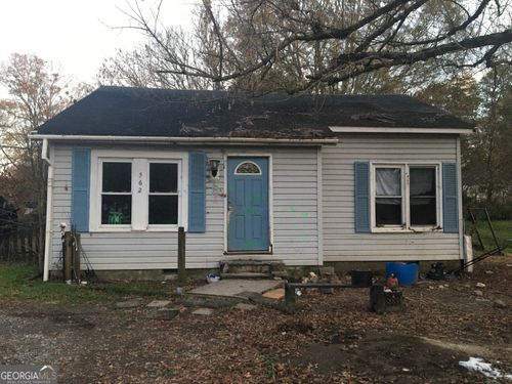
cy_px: 192
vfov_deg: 48.2
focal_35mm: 29
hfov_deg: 61.7
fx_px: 429
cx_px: 256
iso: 40
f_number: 2.2
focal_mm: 4.15
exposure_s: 1/30
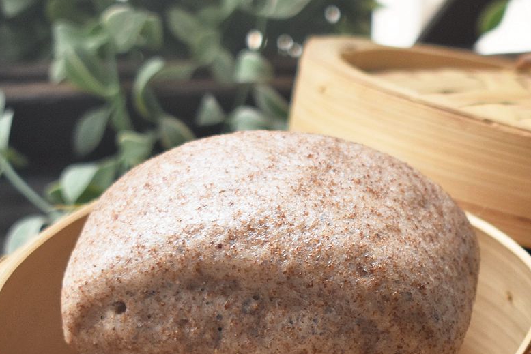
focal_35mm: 138
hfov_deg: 14.7
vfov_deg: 9.9
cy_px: 287
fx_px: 2036
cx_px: 464
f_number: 5
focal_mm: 40
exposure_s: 1/100
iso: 800
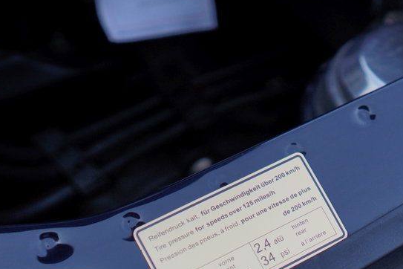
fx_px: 1108
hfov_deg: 20.5
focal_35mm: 99
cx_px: 288
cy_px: 162
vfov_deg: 13.8
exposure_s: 1/4000
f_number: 2.2
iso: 400
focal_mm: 35
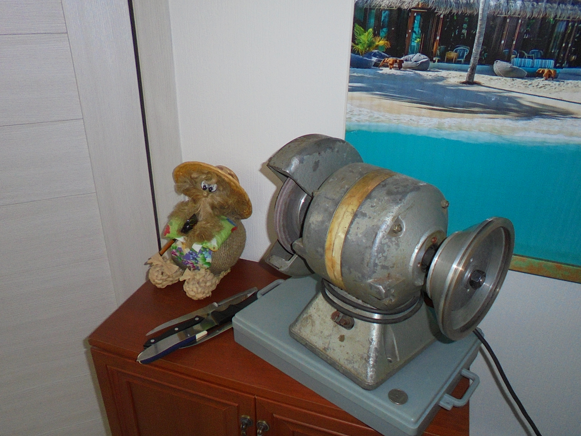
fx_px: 470
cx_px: 284
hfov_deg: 63.4
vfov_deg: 49.7
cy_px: 220
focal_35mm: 28
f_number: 3.5
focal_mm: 4.6
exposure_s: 1/30
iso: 400
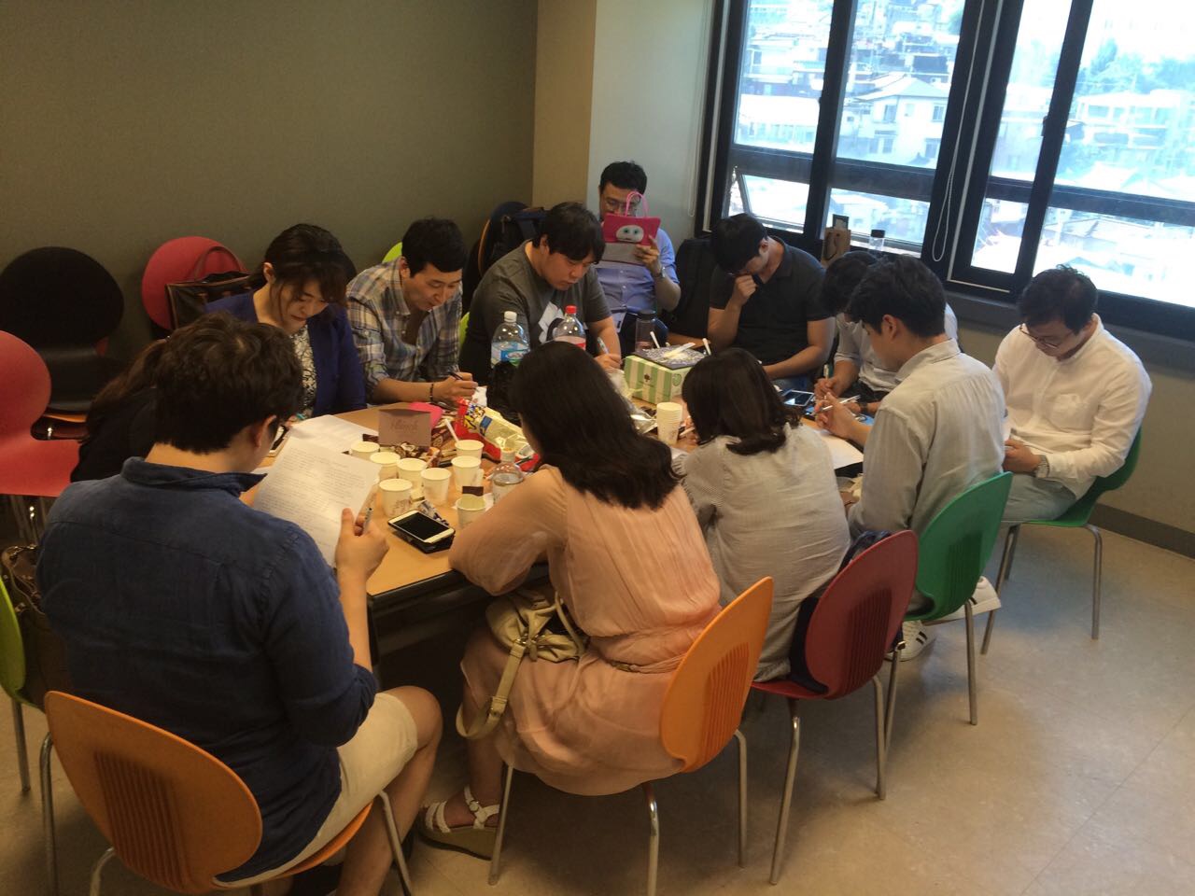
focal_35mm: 29
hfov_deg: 61.7
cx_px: 598
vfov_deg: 48.2
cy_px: 448
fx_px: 1001
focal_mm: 4.15
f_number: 2.2
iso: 64
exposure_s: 1/120
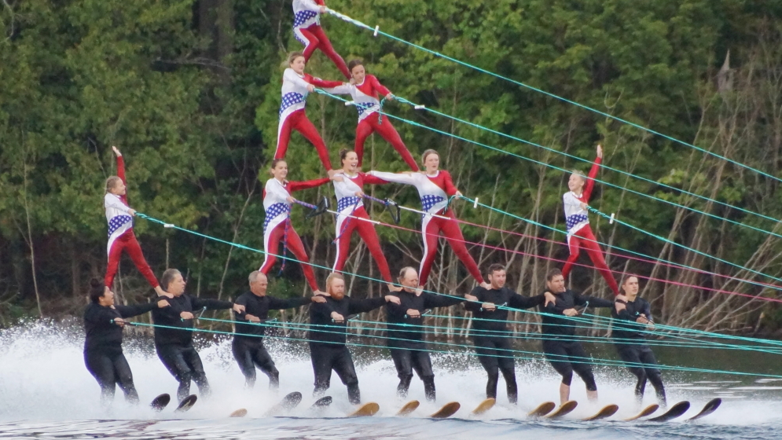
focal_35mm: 394
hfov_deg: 5.5
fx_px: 8171
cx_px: 391
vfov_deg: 3.1
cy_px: 200
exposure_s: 1/400
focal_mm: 250
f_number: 6.3
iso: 1600
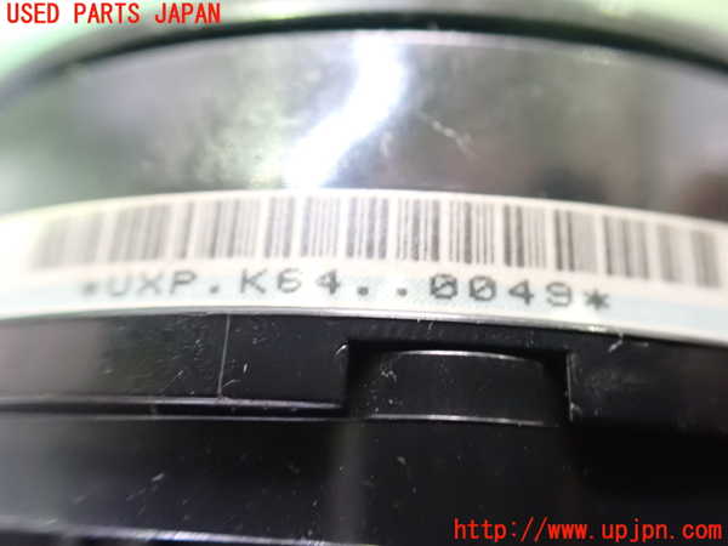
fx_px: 631
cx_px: 364
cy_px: 273
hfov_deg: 60.0
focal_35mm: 30
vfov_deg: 46.8
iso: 1600
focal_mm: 5.4
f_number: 2.3
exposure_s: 1/15
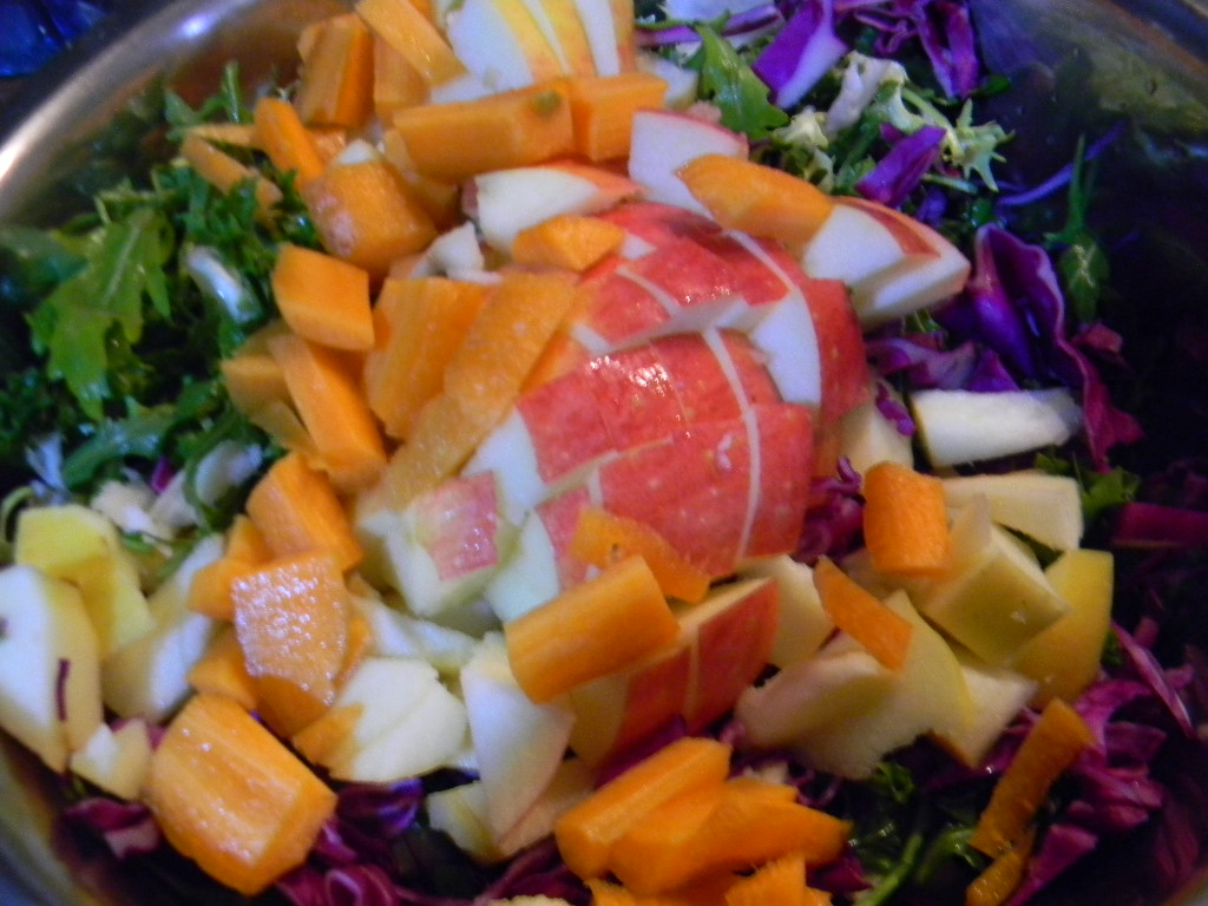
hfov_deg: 51.4
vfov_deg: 39.7
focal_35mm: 36
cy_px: 453
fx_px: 1256
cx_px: 604
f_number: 3.7
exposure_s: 1/18
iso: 400
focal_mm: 6.4
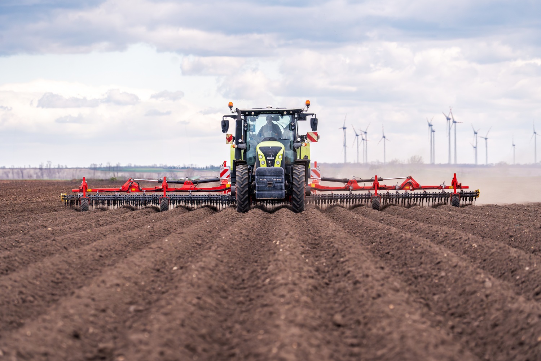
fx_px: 3005
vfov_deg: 6.9
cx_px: 270
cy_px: 180
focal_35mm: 200
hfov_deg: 10.3
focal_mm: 200
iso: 2000
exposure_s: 1/6400
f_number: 5.6
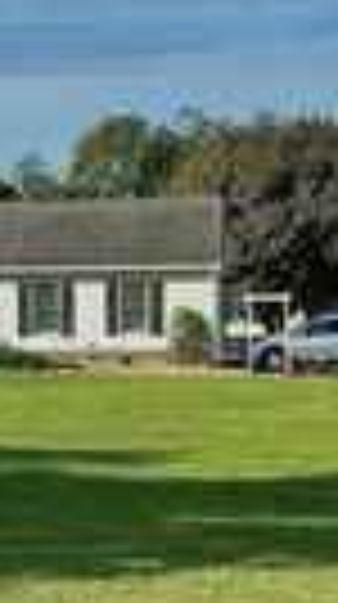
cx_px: -41
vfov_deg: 20.2
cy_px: 358
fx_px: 1695
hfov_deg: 11.2
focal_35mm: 106
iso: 50
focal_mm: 5.96
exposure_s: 1/2778
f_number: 1.6
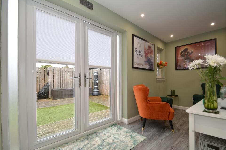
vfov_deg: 73.7
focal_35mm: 16
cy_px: 77
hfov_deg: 96.7
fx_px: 100
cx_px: 117
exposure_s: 1/15
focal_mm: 10
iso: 100
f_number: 6.3
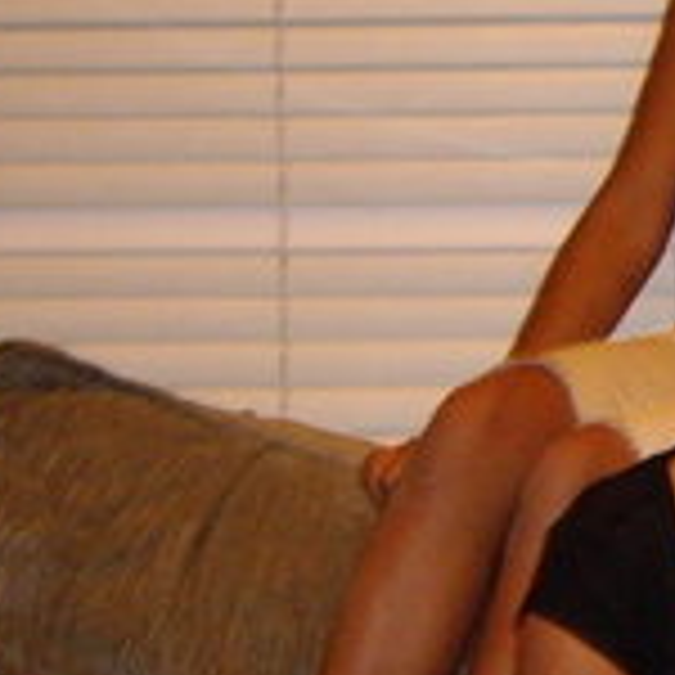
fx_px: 3155
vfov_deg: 12.2
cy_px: 279
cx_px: 1084
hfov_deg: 11.6
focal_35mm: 143
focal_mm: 6.2
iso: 200
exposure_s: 1/15
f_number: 2.7
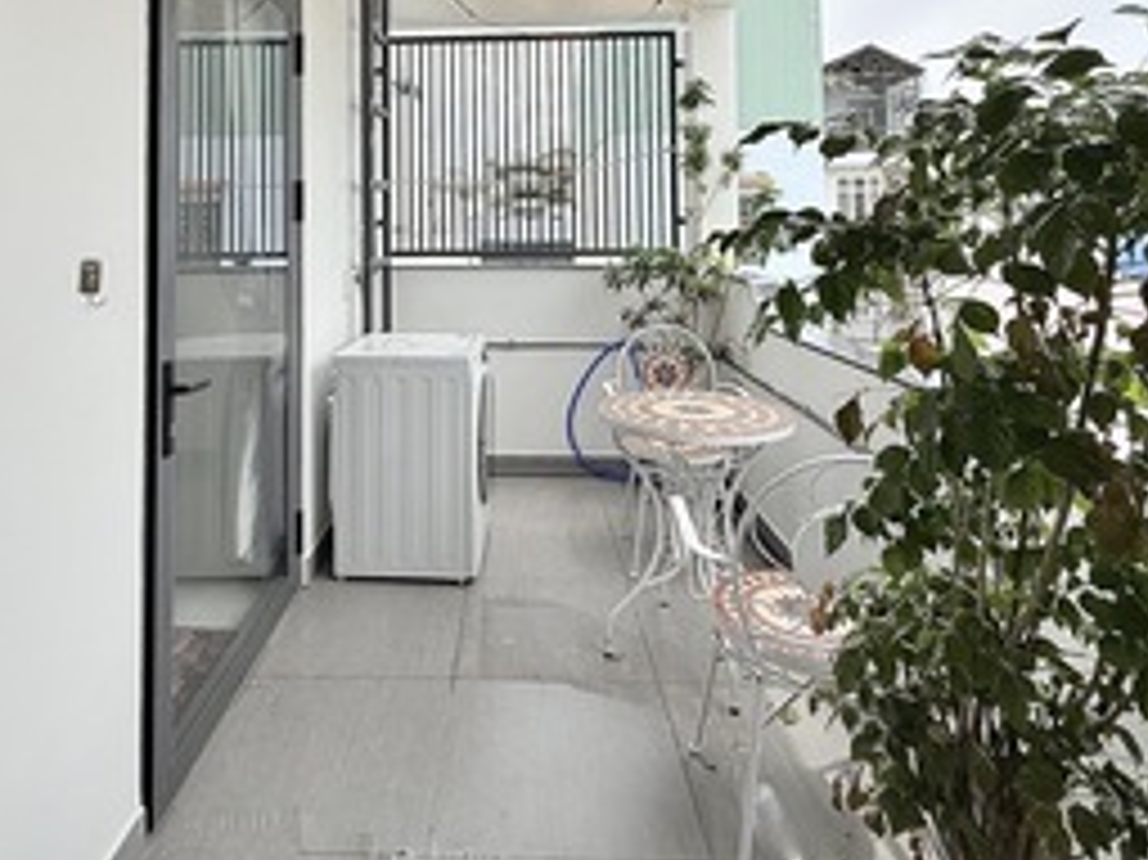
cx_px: 500
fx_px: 729
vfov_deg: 57.6
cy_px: 203
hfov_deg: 76.1
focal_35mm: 22
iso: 50
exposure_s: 1/1368
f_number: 2.2
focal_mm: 2.22
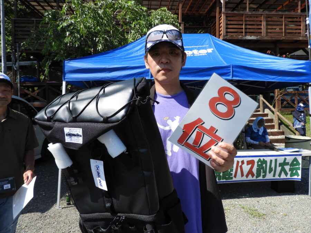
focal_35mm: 24
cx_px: 156
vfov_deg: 56.8
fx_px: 216
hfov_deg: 71.6
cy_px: 116
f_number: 3.3
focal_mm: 4.3
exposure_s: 1/800
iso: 100
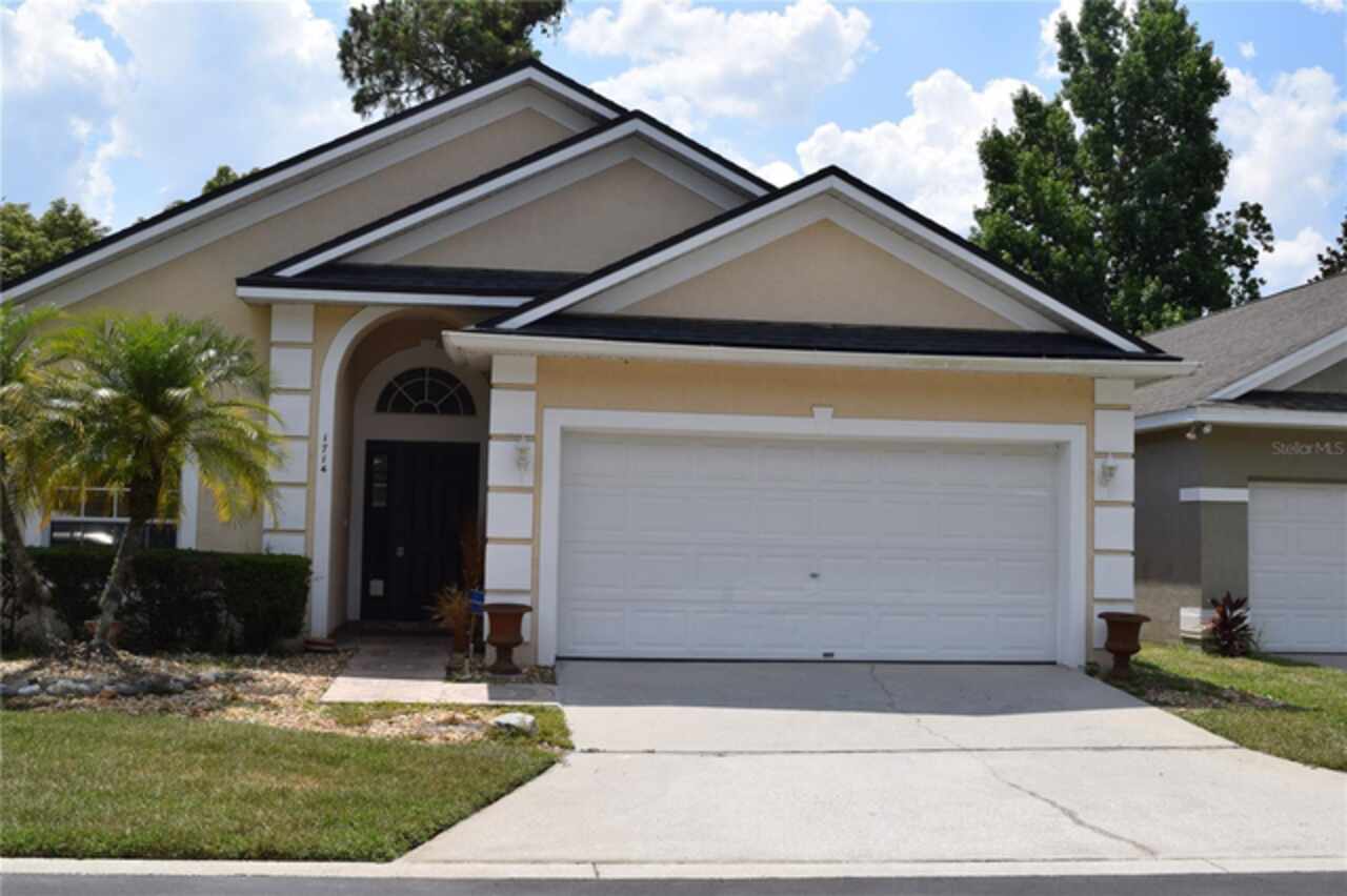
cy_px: 448
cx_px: 674
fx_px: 1402
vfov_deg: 35.5
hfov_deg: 51.3
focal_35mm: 38
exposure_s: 1/500
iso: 200
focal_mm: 25
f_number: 11
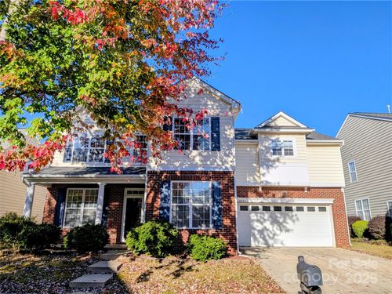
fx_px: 272
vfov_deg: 56.8
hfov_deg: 71.6
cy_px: 147
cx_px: 196
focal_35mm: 24
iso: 32
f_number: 1.7
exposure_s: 1/2342
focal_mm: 4.53
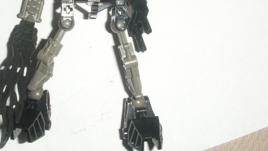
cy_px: 9
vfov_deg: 19.3
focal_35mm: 61
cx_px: 97
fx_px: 434
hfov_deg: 34.1
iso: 50
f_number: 7.1
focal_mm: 7.7
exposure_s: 1/40
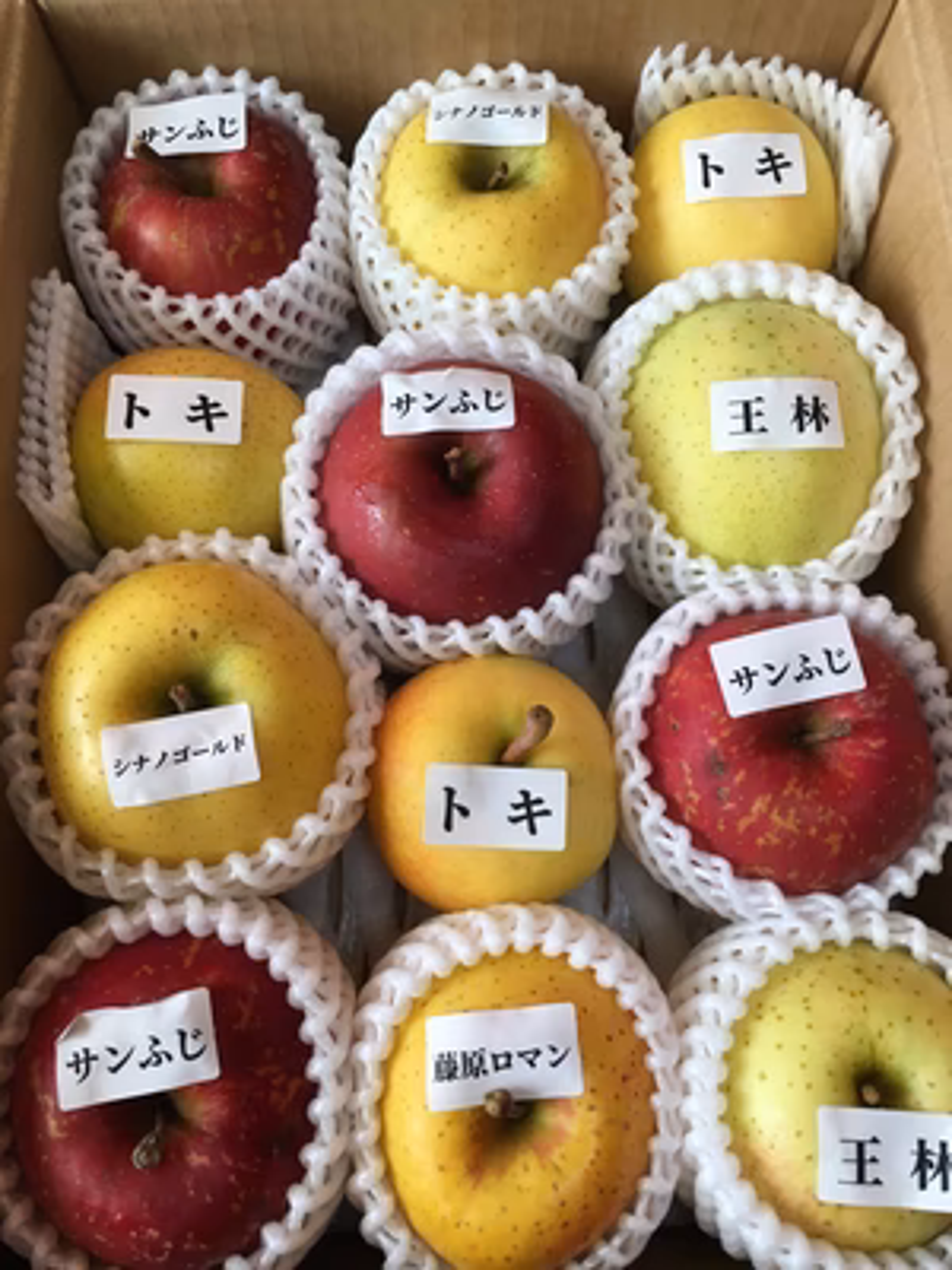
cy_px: 635
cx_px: 476
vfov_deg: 61.7
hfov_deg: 48.2
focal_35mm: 29
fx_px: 1063
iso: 40
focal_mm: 4.15
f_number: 2.2
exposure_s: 1/30
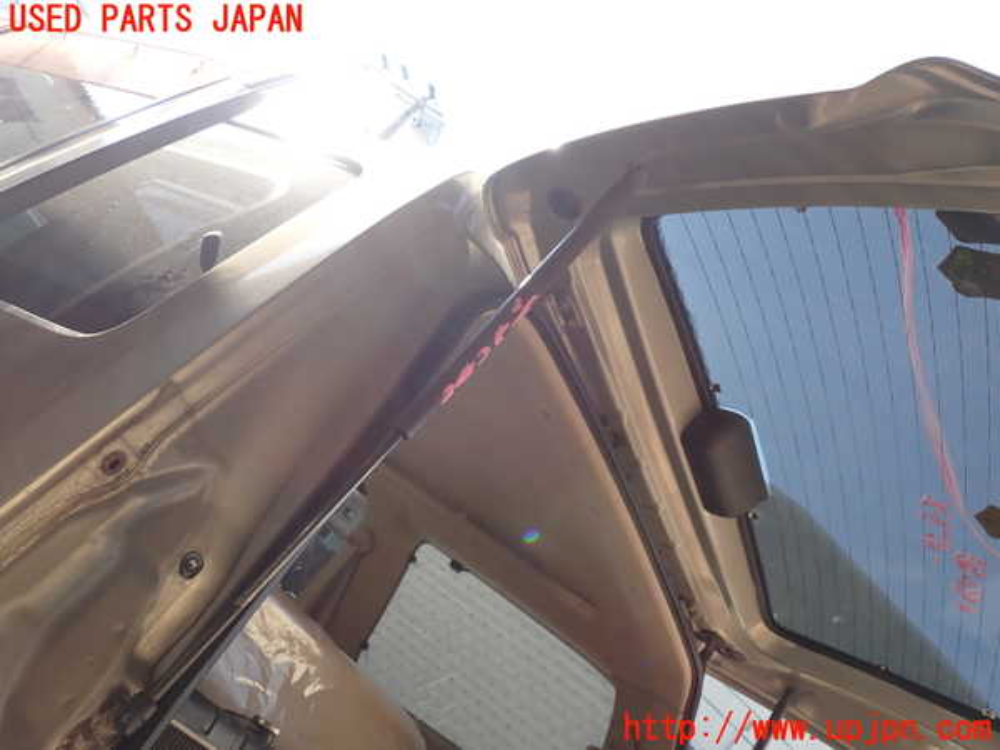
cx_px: 500
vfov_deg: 46.8
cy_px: 375
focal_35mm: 30
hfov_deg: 60.0
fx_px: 867
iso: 100
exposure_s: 1/200
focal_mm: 5.4
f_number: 3.2
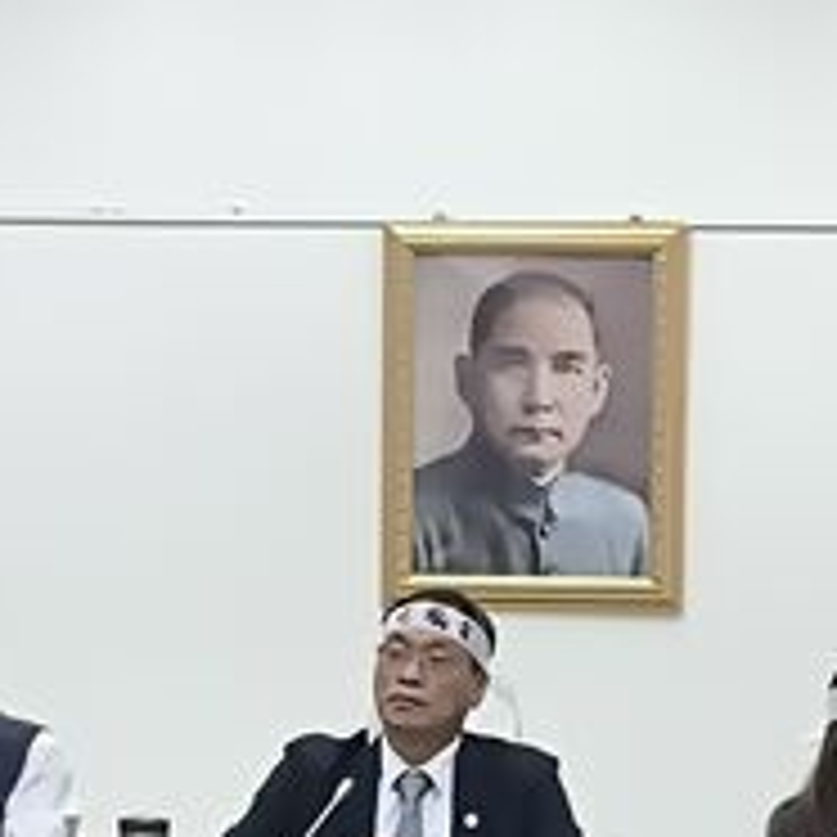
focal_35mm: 185
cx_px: 540
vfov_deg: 9.4
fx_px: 5061
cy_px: 940
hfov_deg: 9.4
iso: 640
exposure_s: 1/120
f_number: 1.65
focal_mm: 6.14
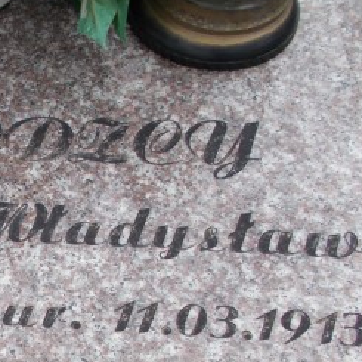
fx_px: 710
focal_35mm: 60
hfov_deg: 25.7
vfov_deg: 28.0
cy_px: 294
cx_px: -71
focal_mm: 4.6
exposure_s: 1/500
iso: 80
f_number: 3.2
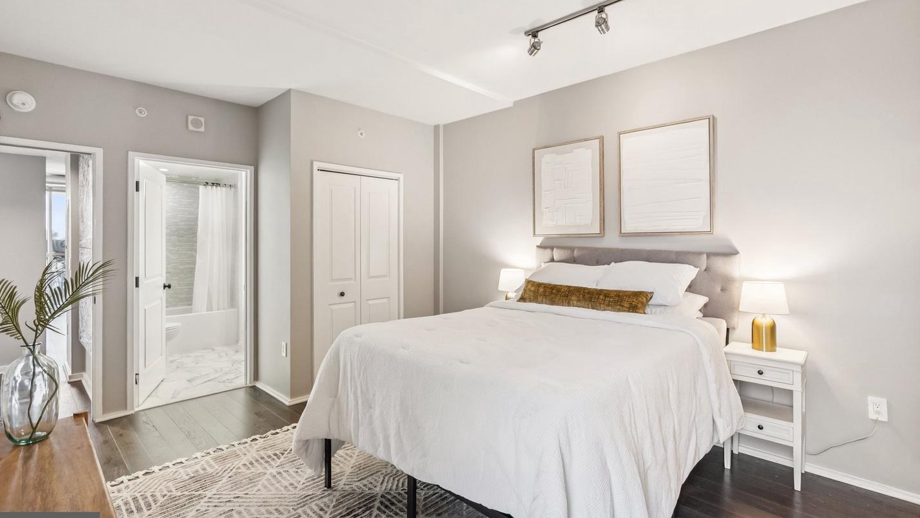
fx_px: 415
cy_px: 234
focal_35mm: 17
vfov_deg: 63.8
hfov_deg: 95.9
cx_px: 465
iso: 2000
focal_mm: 16
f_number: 4
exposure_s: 1/160
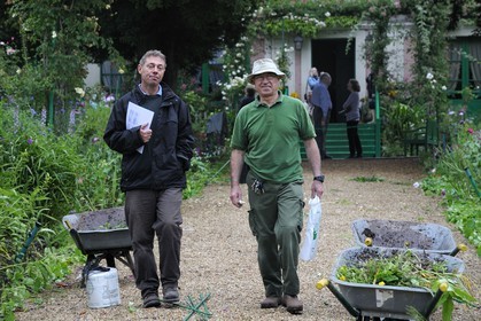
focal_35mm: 110
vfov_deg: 12.5
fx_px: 1471
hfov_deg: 18.6
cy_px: 160
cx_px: 240
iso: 800
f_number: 6.3
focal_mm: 110
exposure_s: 1/200
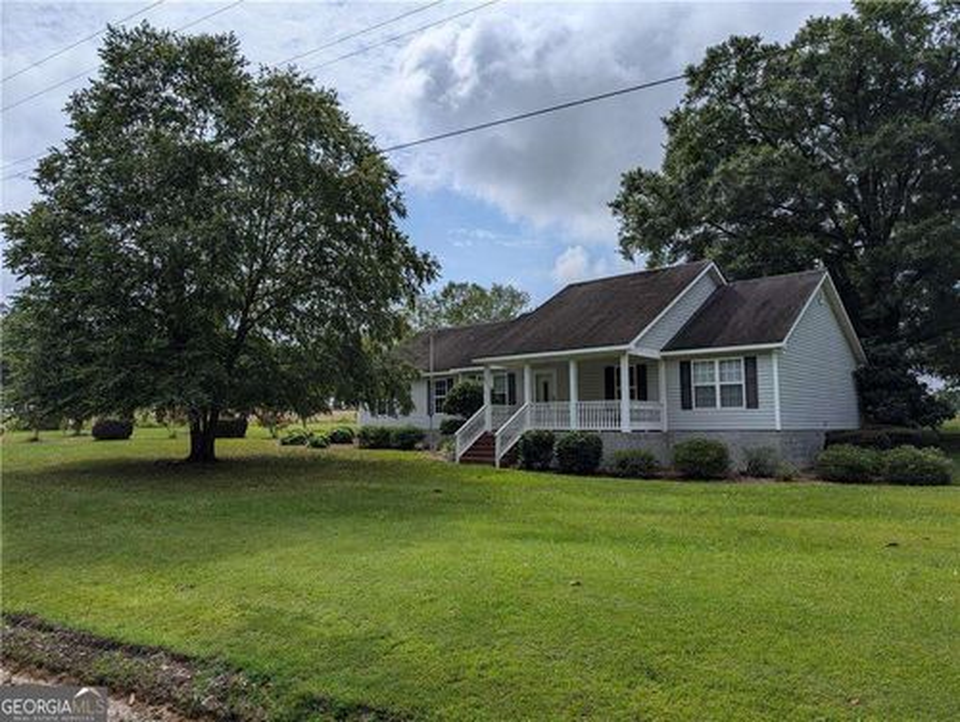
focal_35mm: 24
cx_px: 480
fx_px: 666
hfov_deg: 71.5
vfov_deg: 56.9
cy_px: 361
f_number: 1.68
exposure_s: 1/4545
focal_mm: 6.9
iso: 22
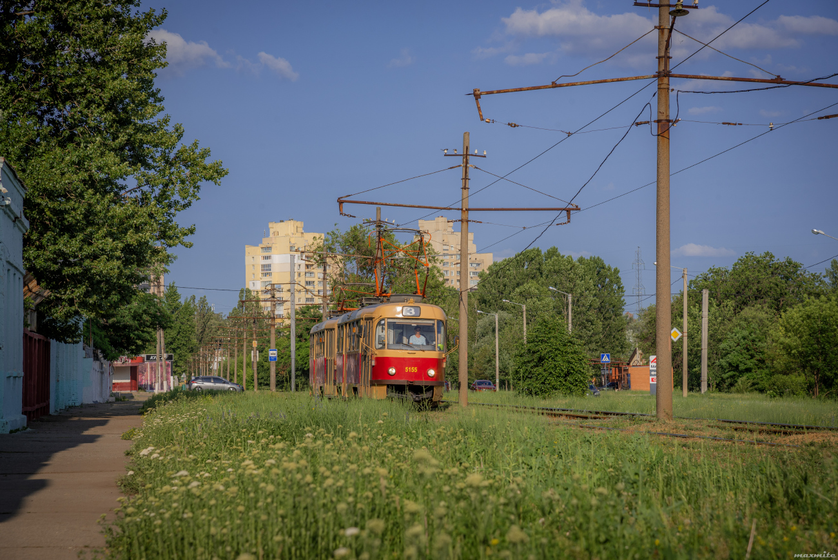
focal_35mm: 105
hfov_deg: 19.4
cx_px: 419
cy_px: 280
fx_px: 2445
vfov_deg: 13.1
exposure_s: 1/400
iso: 200
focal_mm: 105
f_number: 8
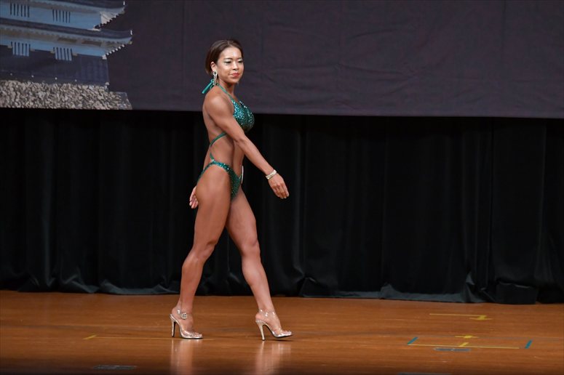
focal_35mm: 285
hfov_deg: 7.2
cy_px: 188
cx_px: 282
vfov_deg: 4.8
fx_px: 4463
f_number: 5.6
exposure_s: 1/400
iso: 4000
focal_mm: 190
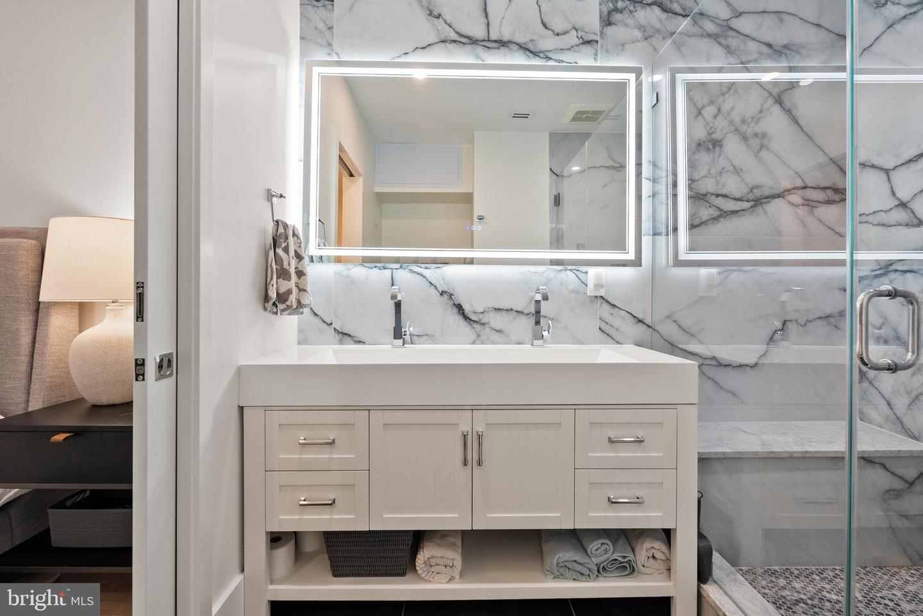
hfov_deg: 96.7
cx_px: 462
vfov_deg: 73.8
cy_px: 308
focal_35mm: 16
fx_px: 410
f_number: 6.3
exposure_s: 1/25
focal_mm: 16
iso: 1600
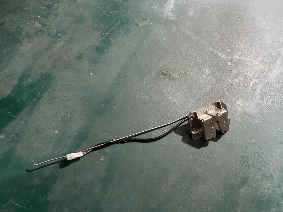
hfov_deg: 67.3
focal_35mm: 26
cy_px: 106
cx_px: 142
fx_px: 213
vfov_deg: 53.1
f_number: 1.5
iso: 320
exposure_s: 1/50
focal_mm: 5.7
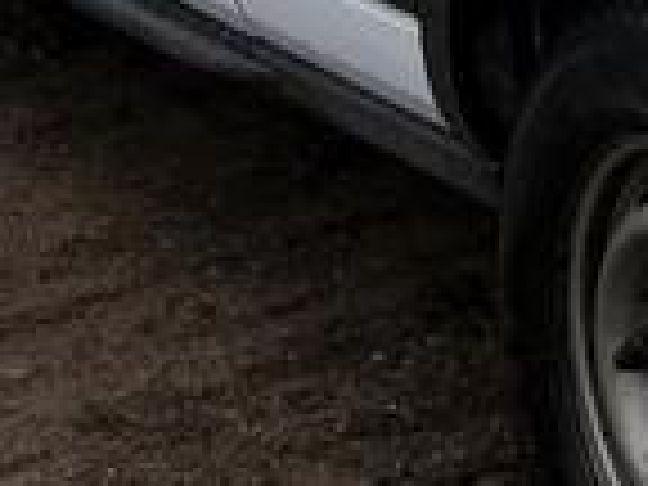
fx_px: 3033
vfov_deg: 7.8
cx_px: 1368
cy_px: -1008
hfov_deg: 10.9
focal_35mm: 162
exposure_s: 1/1587
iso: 50
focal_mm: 5.96
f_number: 1.6
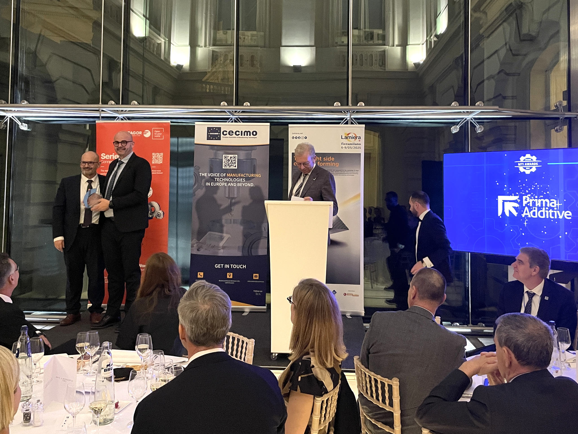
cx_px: 289
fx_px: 434
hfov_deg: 67.3
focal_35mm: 26
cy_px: 217
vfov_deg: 53.1
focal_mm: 4.2
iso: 320
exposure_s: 1/50
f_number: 1.6
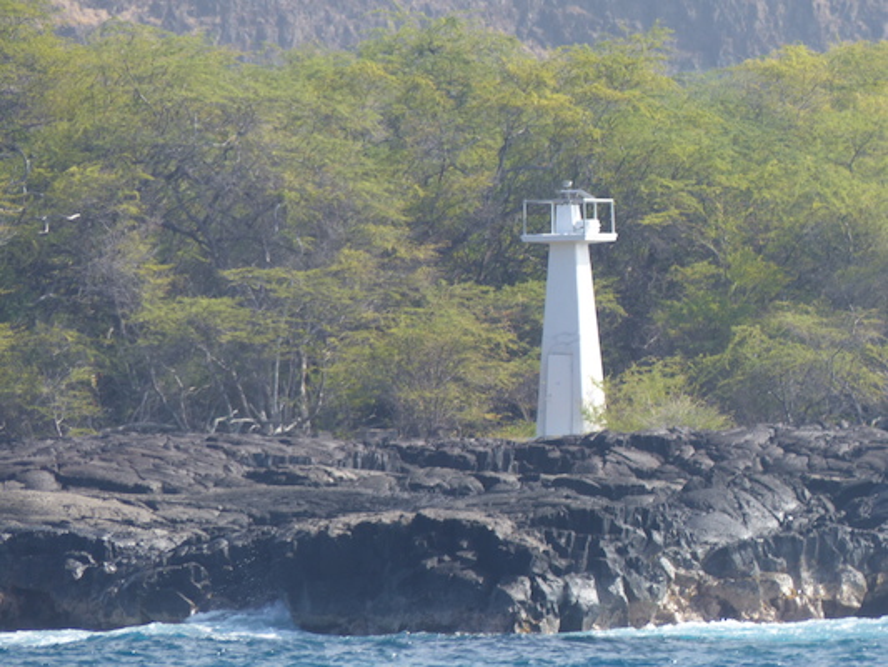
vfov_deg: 2.5
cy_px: 334
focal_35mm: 598
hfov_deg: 3.3
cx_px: 444
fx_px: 15344
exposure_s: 1/200
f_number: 4
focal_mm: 107.6
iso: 100
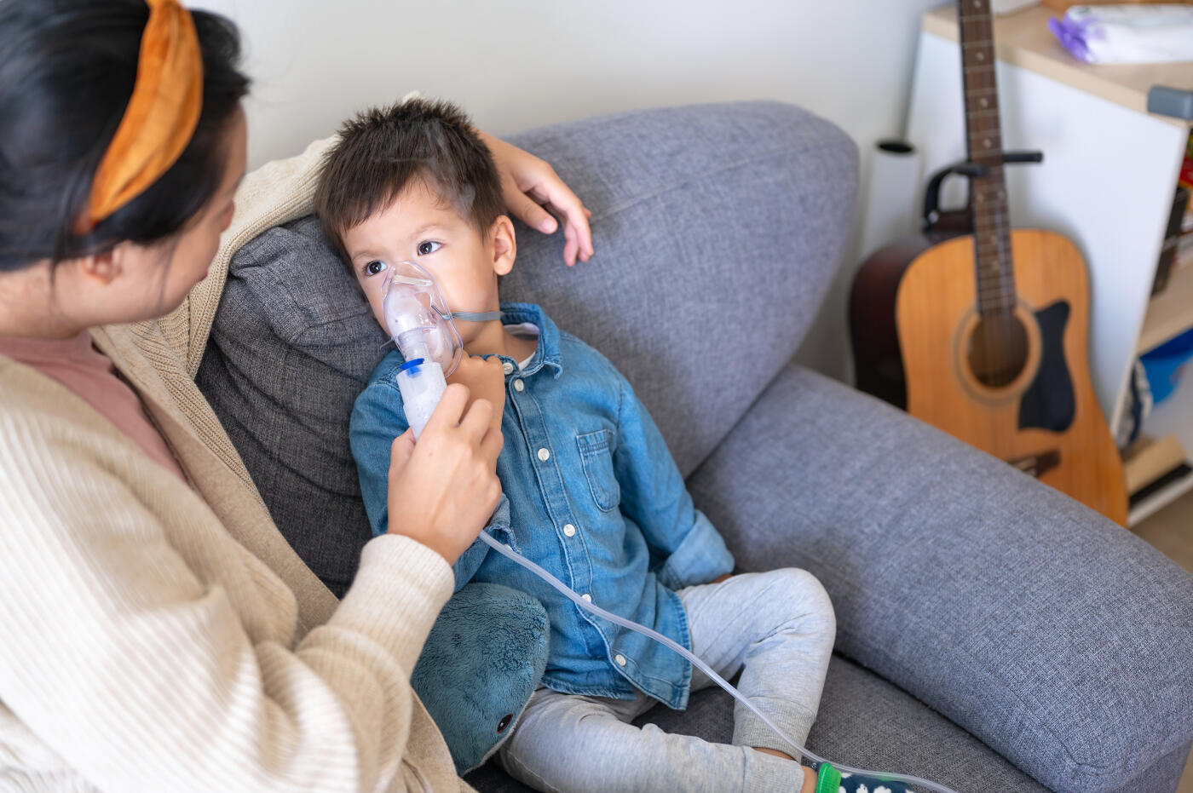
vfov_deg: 26.9
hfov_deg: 39.6
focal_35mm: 50
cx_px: 596
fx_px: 1656
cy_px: 396
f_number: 2.2
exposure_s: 1/200
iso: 400
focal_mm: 50
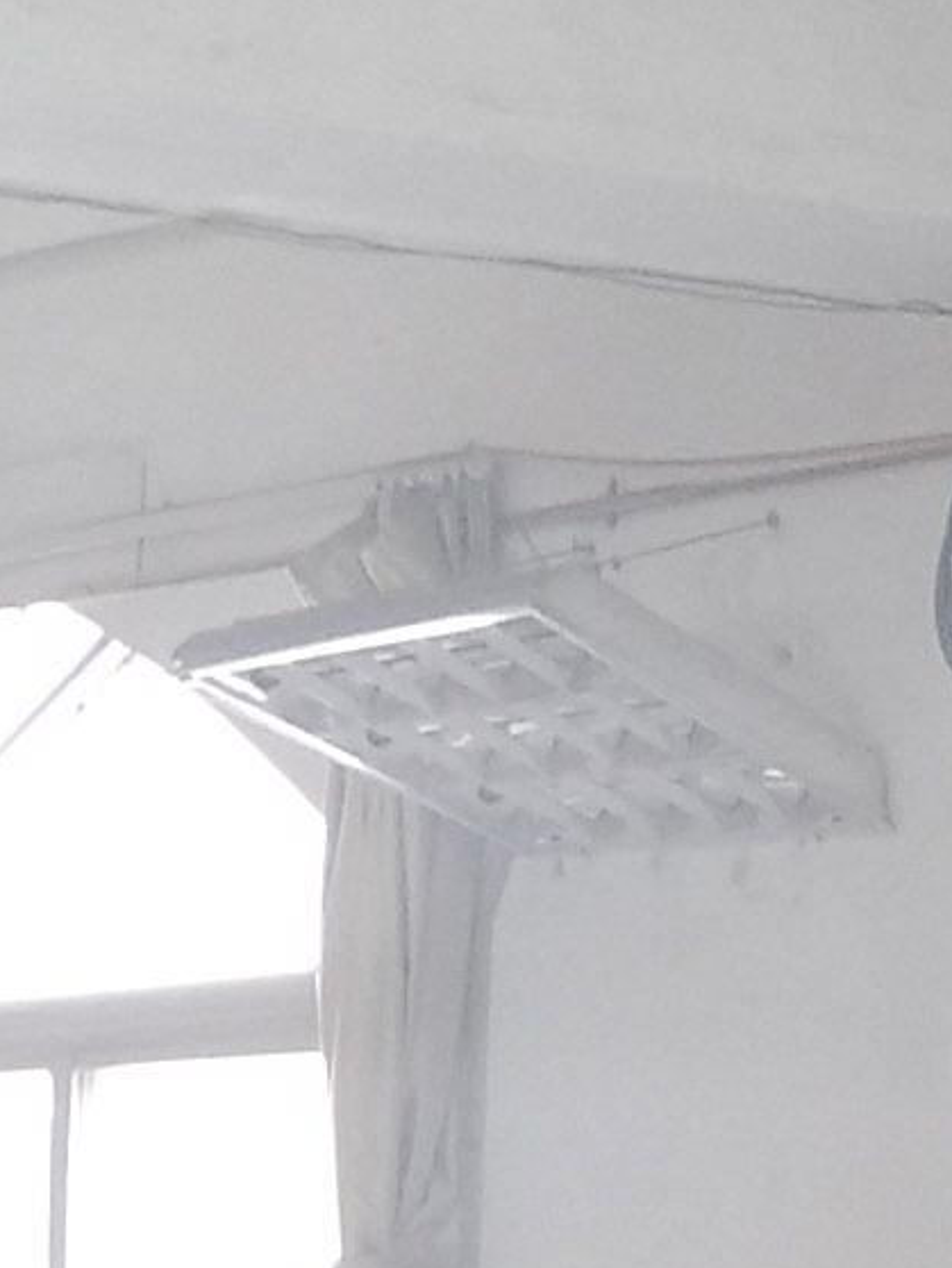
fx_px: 6302
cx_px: -541
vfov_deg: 10.3
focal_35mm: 172
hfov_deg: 8.4
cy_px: 2788
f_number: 1.9
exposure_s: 1/50
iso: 130
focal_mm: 3.94
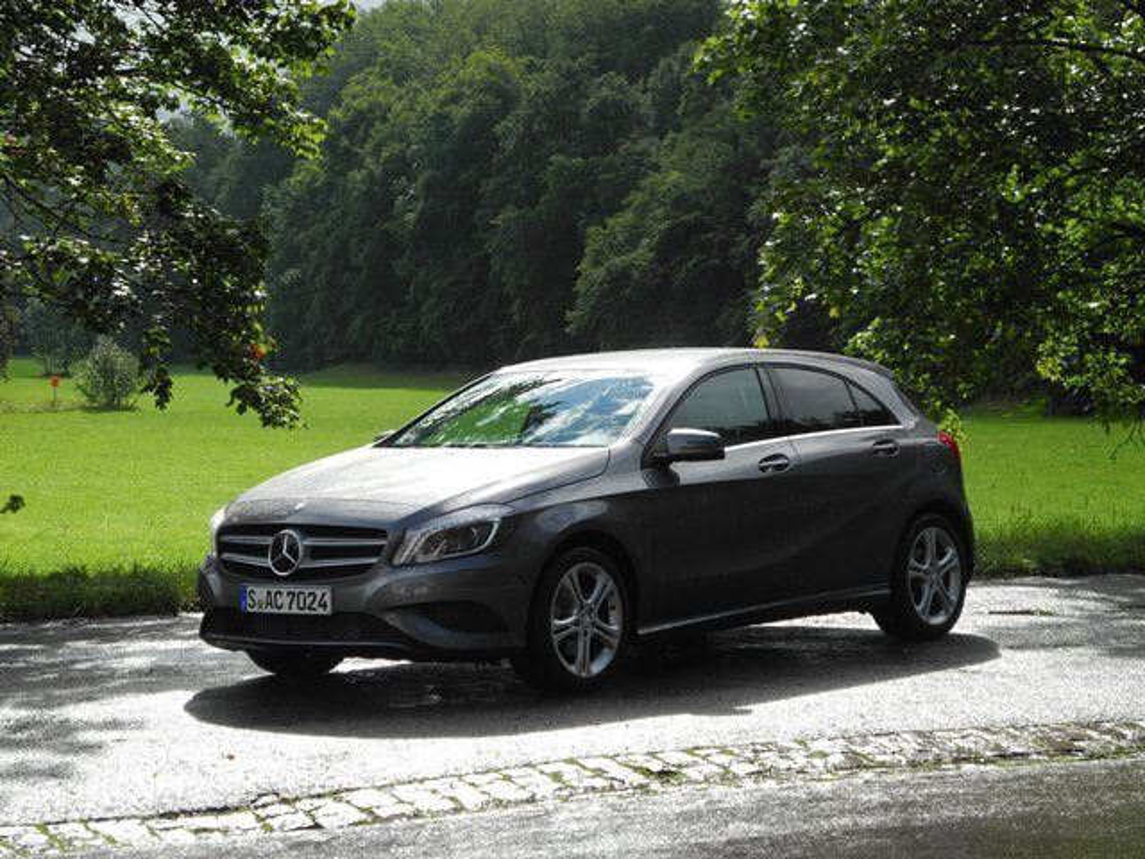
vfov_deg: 15.7
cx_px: 572
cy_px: 430
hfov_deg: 20.9
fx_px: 3109
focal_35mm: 94
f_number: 4.5
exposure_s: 1/600
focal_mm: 20.1
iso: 100
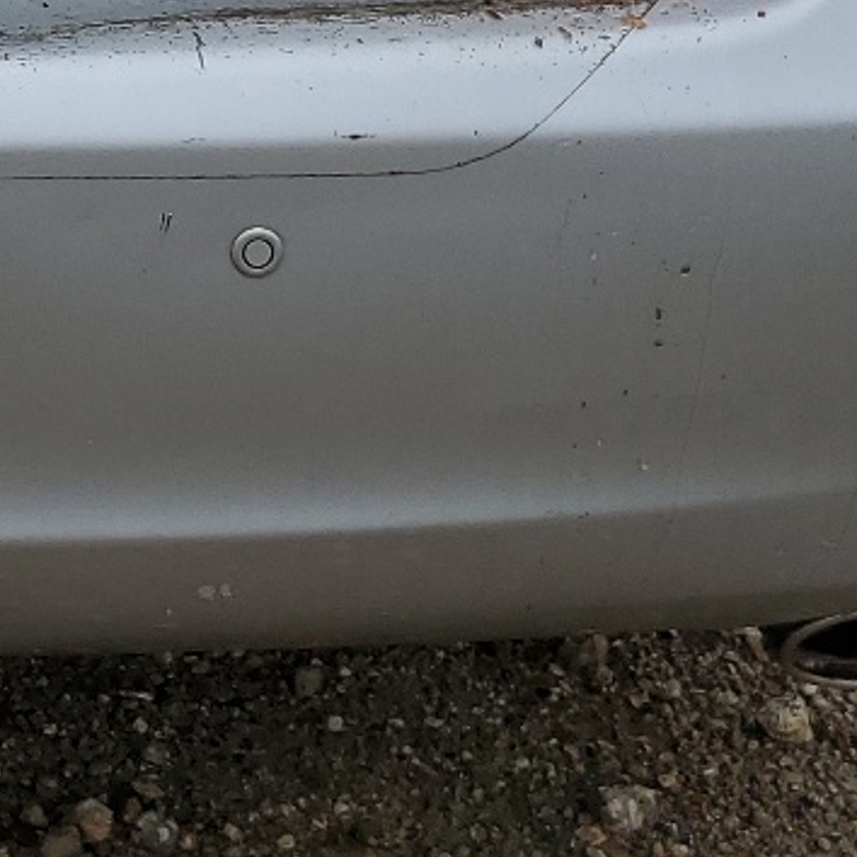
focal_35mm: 104
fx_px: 2913
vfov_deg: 15.5
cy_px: -426
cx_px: -353
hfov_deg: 15.6
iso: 50
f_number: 1.5
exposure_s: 1/3333
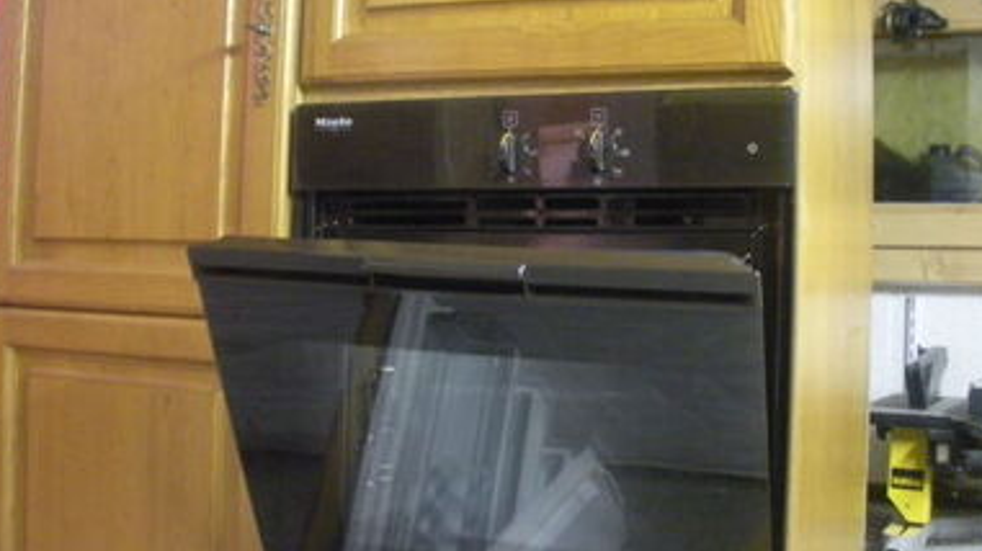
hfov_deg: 42.9
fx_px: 1249
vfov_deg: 24.8
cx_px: 477
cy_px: 193
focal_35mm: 48
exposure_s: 1/5.8
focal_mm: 6.3
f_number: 3.5
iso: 800
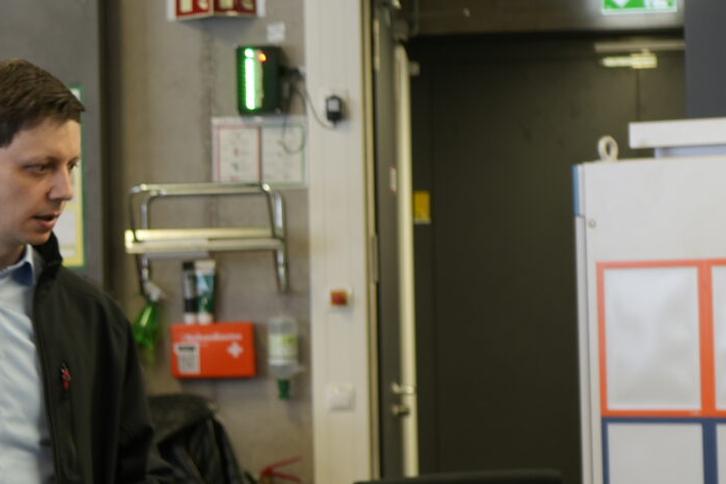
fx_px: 2843
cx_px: -194
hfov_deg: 14.0
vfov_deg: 9.7
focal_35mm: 141
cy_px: 283
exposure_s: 1/8
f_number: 4
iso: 100
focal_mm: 39
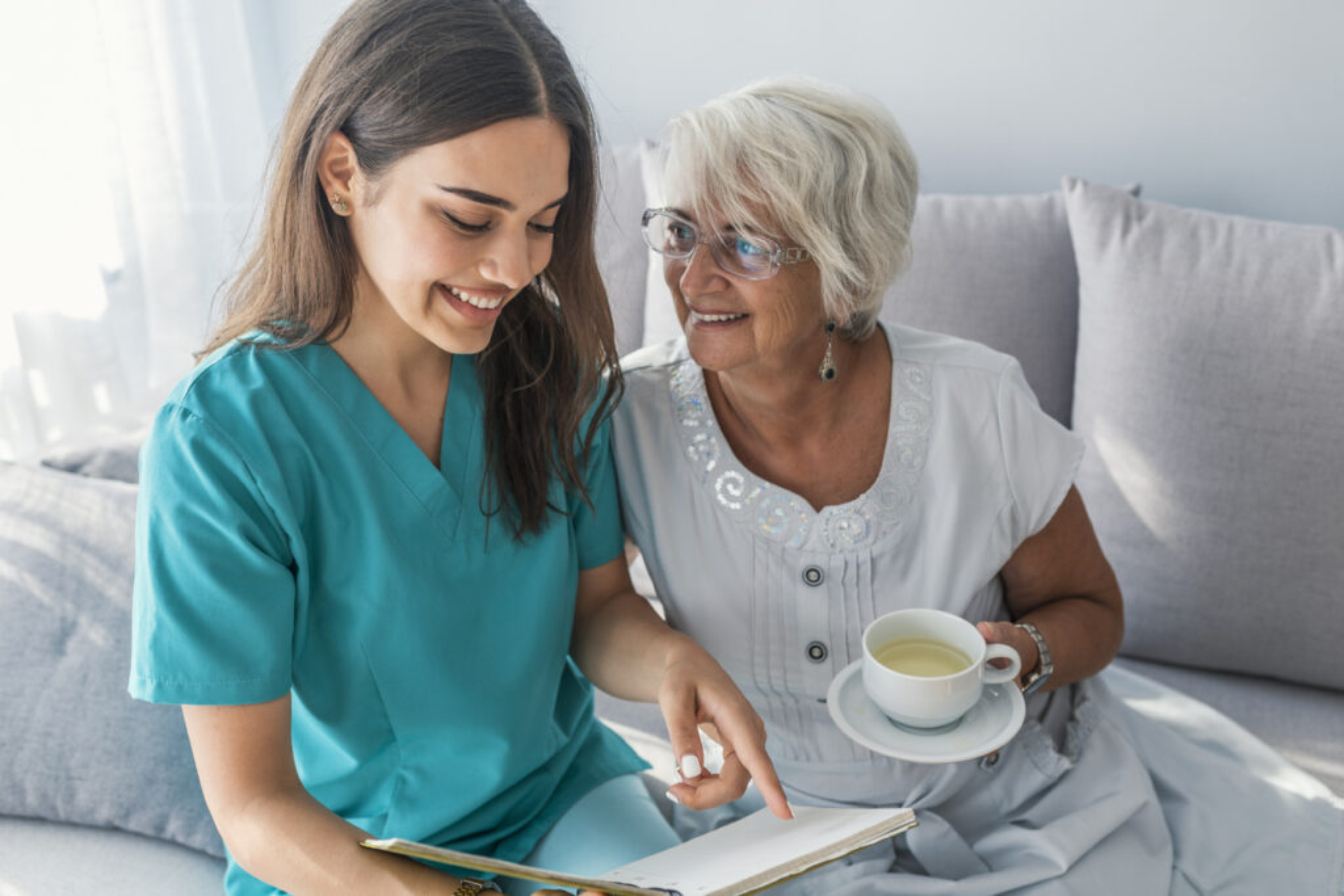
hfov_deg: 54.4
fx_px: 1307
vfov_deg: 37.9
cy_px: 448
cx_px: 672
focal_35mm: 35
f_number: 3.5
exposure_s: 1/100
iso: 100
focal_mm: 35
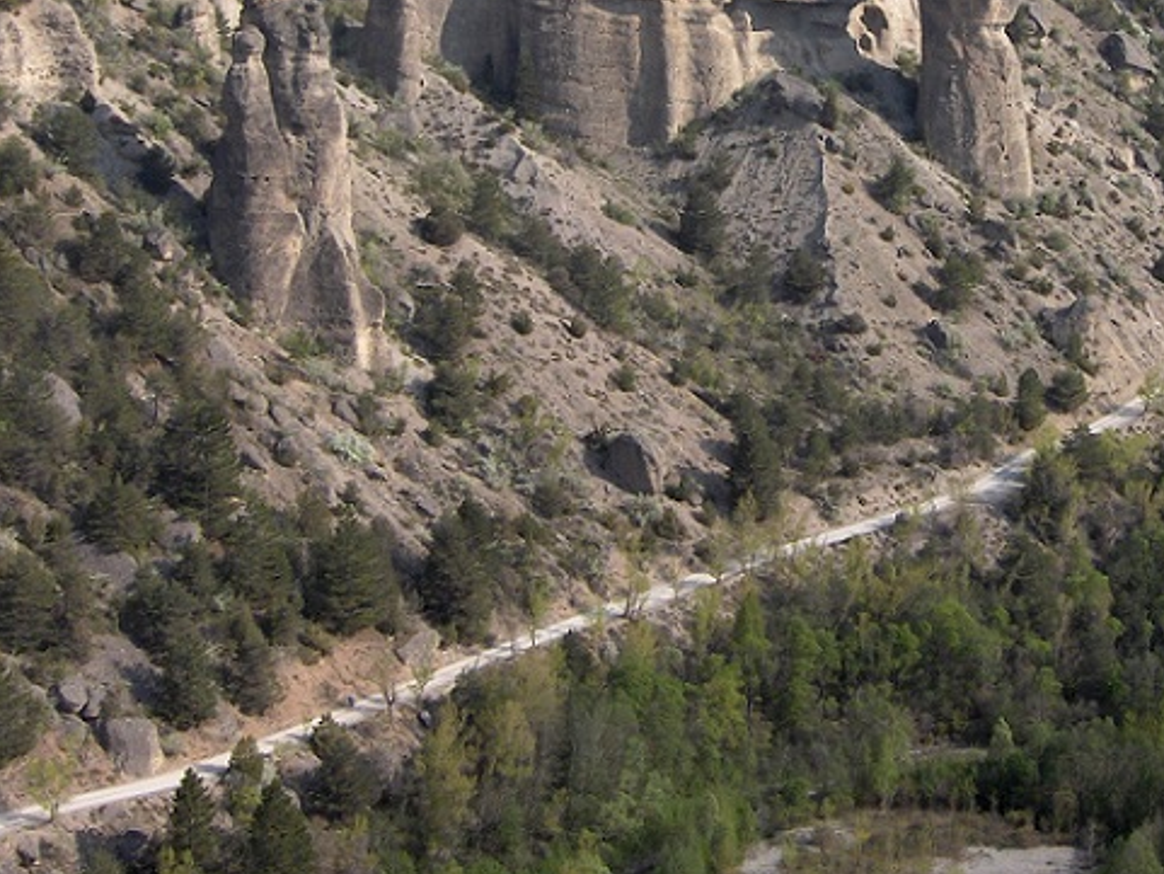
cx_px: 859
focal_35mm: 81
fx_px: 2724
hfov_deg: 23.9
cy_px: 68
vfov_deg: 17.9
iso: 100
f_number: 4.8
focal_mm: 8
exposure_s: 1/459
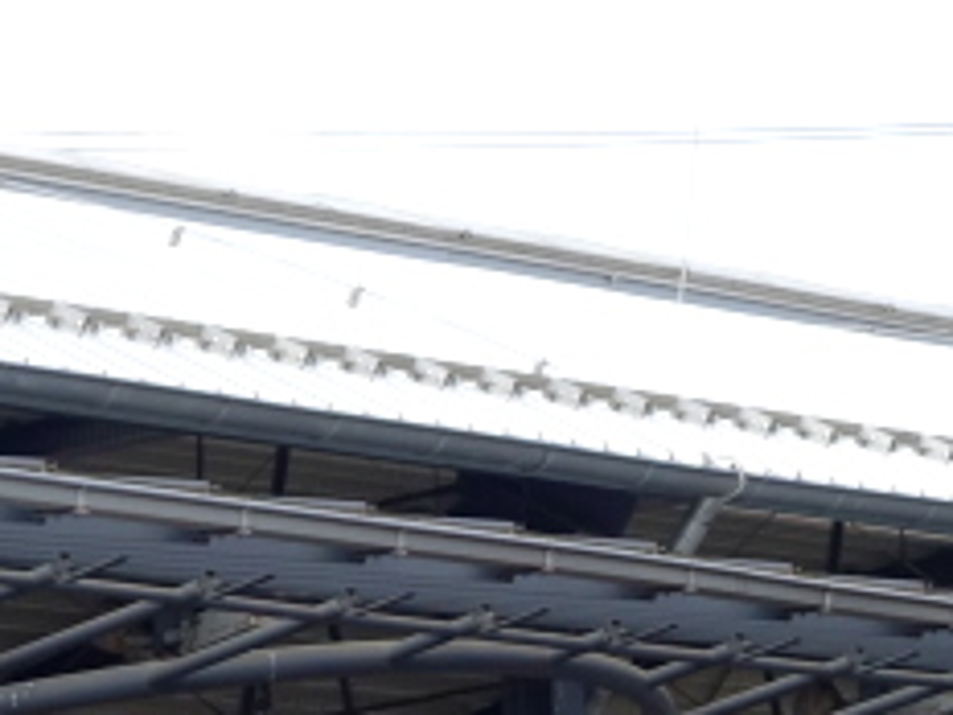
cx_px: -1487
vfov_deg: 4.9
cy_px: 1011
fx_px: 8232
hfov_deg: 6.3
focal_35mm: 299
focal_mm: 21.94
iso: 125
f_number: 4
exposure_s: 1/320
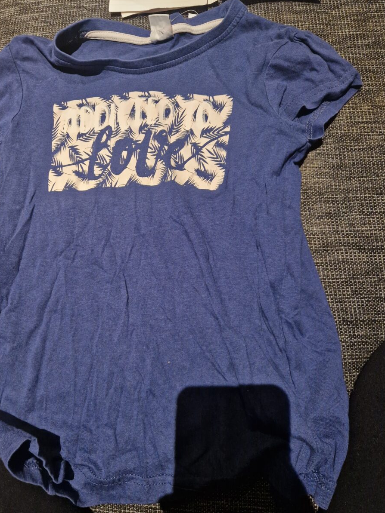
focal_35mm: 27
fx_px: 401
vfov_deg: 65.2
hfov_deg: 51.3
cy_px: 236
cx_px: 180
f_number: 1.8
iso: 800
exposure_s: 1/100
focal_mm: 5.4
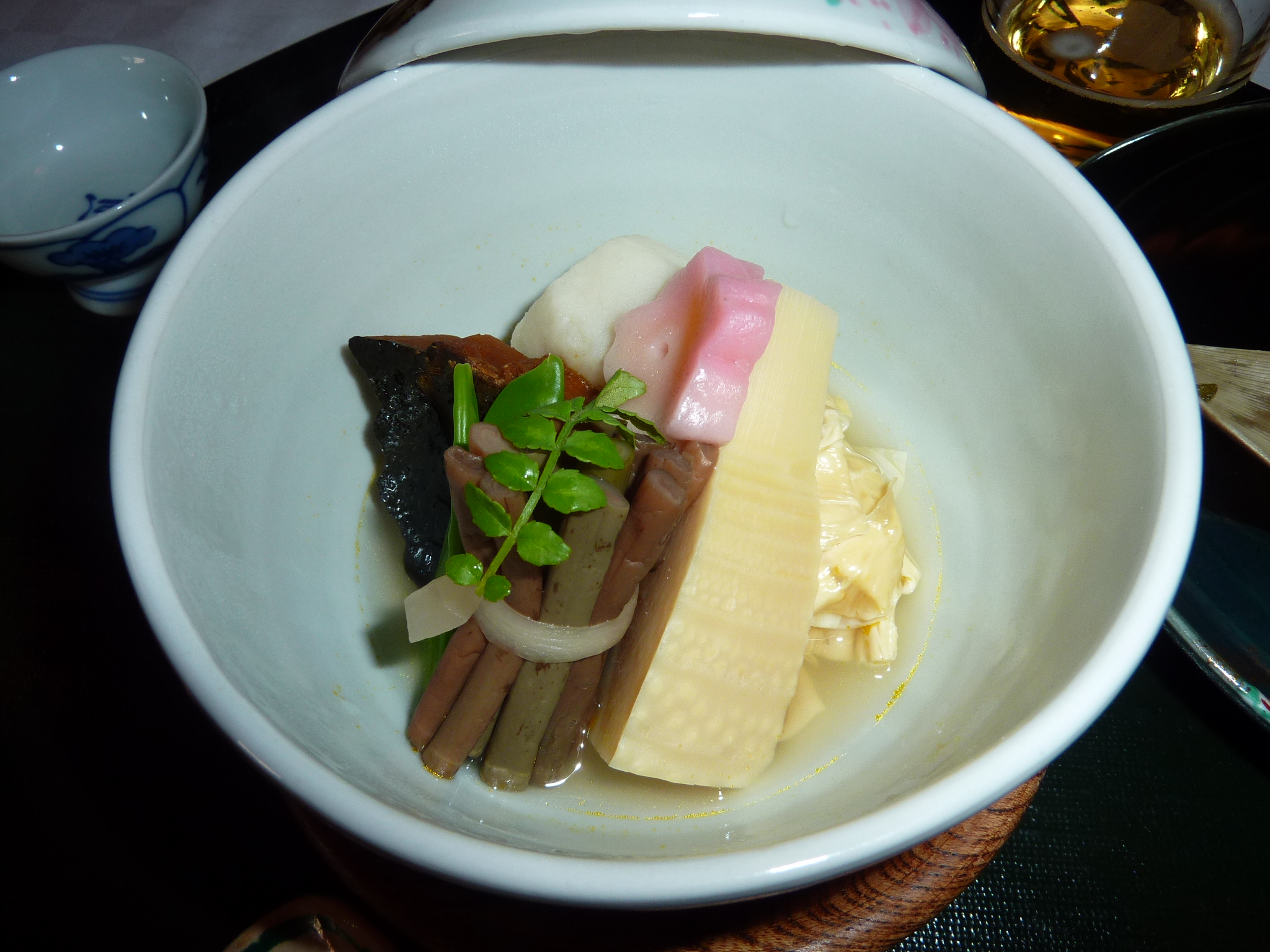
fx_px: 917
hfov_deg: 69.4
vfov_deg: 54.9
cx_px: 635
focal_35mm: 25
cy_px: 476
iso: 100
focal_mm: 4.1
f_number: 4
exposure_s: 1/60
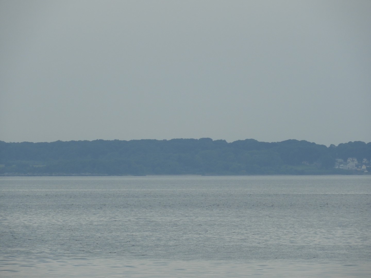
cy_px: 139
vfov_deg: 3.3
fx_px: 4823
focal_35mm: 450
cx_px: 186
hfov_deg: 4.4
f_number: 5.6
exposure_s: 1/250
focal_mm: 80.6
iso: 160
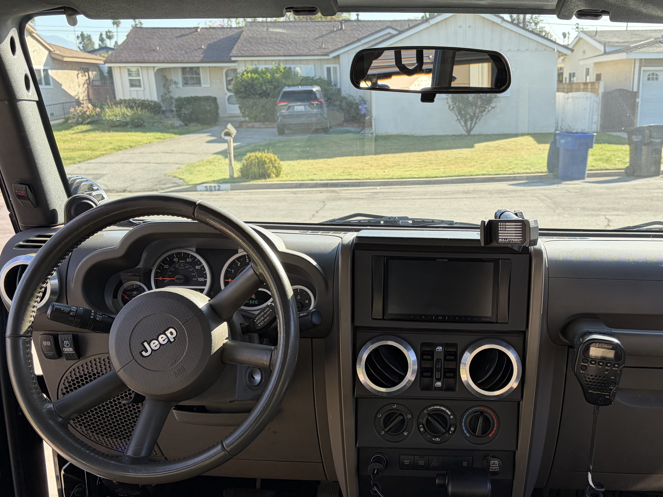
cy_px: 311
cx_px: 418
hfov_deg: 49.6
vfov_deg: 38.4
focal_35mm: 37
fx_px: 709
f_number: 1.6
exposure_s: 1/535
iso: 50
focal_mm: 5.96
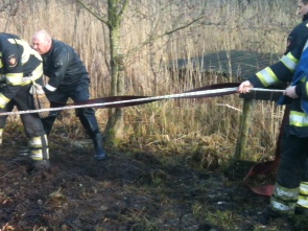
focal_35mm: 76
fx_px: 676
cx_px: -20
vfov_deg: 19.3
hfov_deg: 24.2
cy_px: 160
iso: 80
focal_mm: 3.85
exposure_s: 1/120
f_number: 2.8
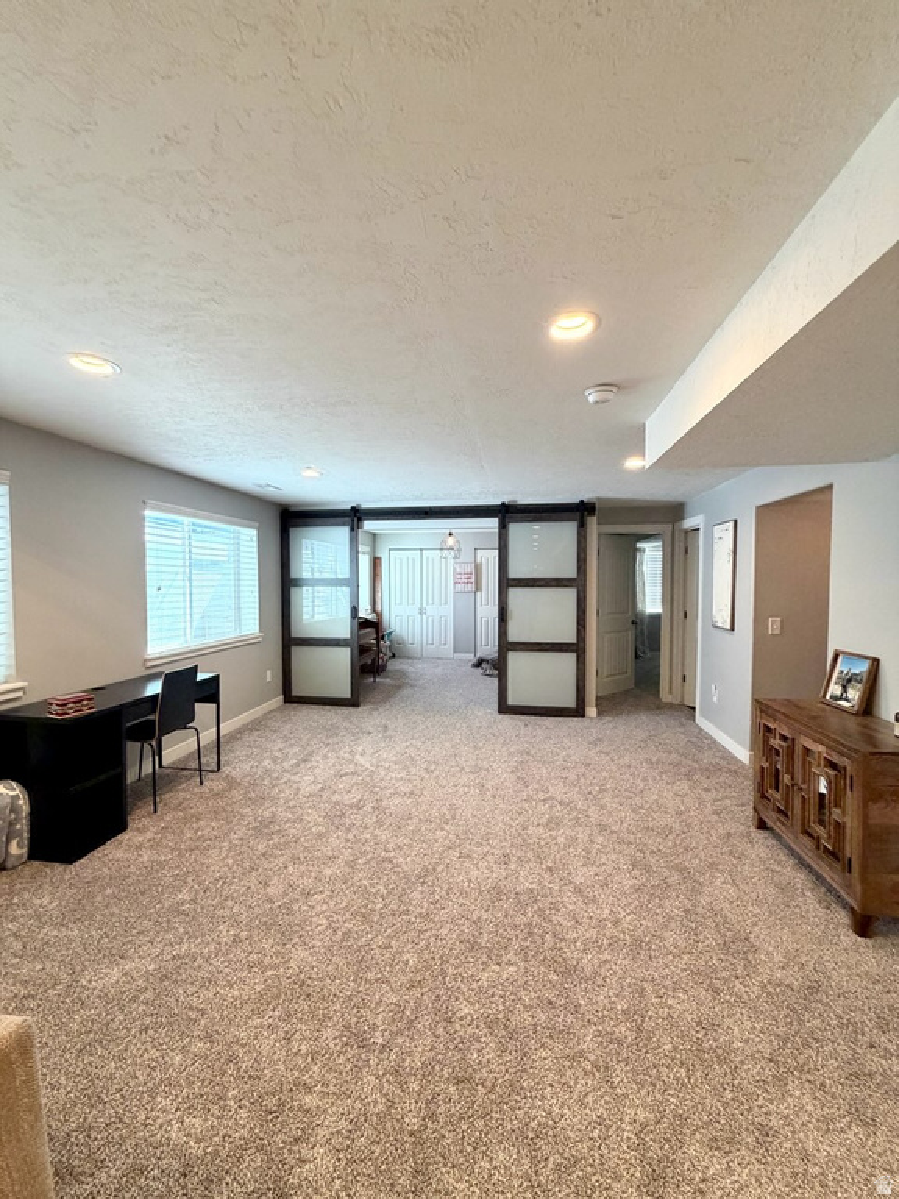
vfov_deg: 102.1
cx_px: 450
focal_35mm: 14
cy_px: 600
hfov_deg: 85.7
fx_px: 485
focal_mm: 2.22
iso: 320
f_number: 2.2
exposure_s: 1/120
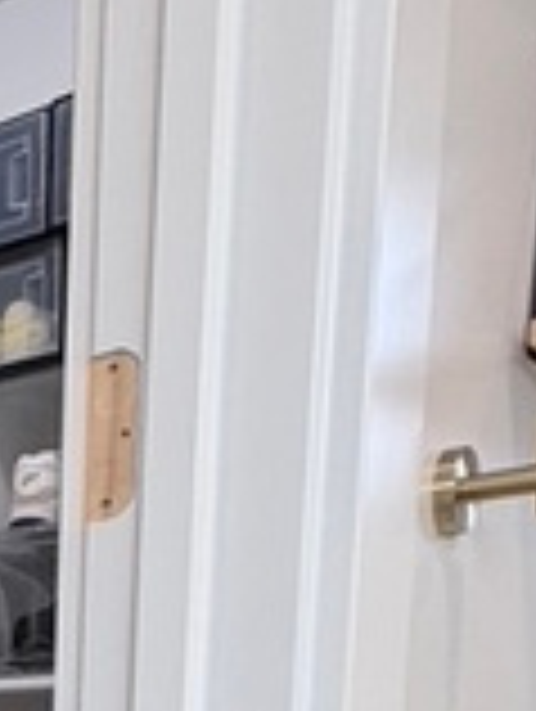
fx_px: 1400
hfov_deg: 16.2
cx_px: -563
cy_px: 999
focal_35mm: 68
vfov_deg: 23.9
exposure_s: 1/120
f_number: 2.2
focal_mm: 2.22
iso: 320
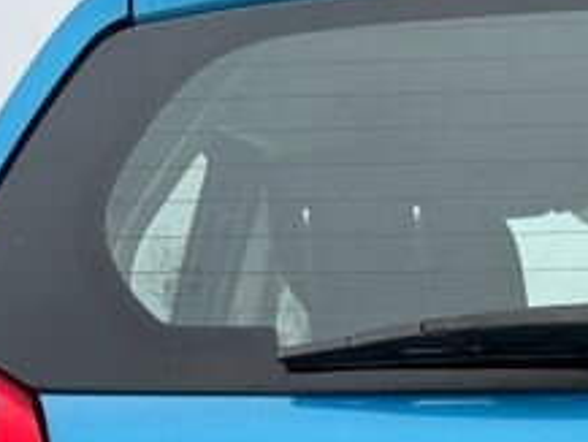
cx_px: 745
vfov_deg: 12.5
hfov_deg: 16.5
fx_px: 1921
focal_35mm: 113
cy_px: 662
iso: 80
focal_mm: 6.76
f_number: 1.78
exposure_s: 1/728
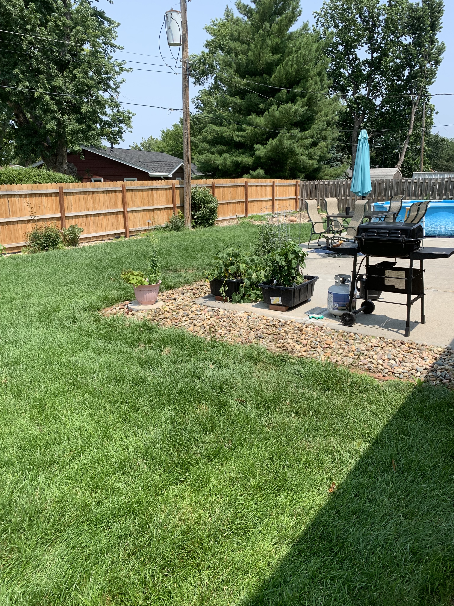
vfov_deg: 67.3
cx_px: 227
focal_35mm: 26
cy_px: 303
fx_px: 455
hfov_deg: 53.1
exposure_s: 1/1235
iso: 25
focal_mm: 4.25
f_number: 1.8
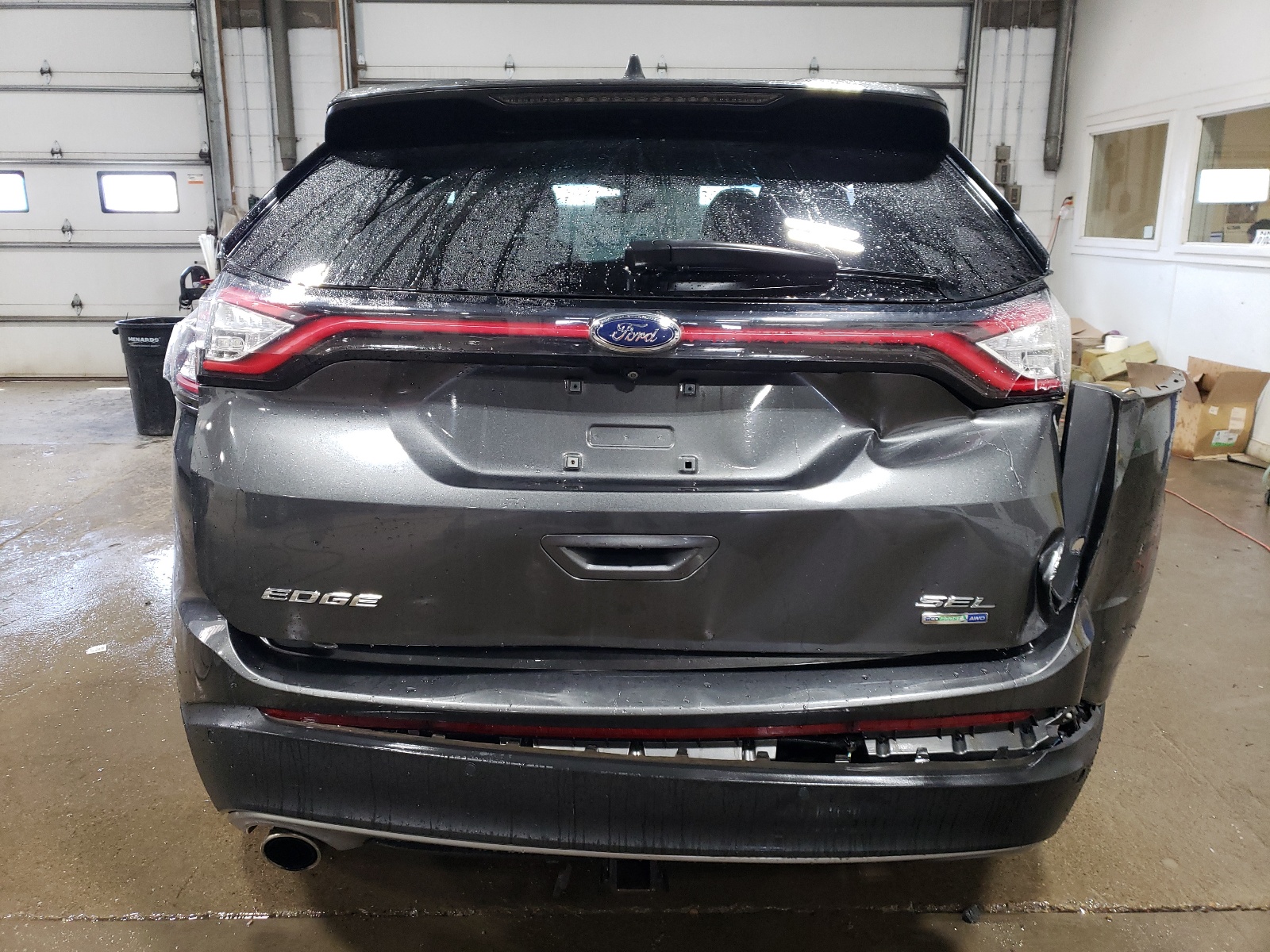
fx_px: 954
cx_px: 635
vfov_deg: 53.1
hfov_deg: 67.3
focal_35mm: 26
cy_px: 476
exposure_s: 1/60.2
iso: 144
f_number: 1.5
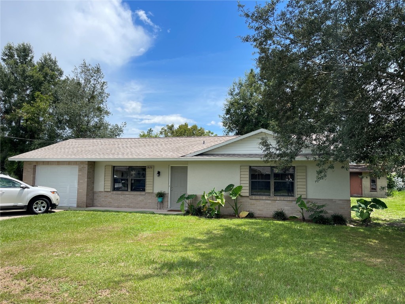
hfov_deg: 67.3
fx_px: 304
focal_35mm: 26
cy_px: 152
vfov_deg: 53.1
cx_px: 202
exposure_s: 1/3448
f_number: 1.6
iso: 32
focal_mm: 5.1
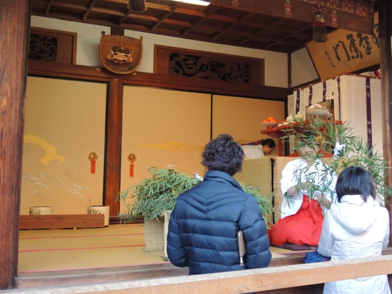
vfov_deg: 35.1
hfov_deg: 45.1
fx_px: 464
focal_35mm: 41
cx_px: 259
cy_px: 132
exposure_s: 1/100
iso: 400
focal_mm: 6.5
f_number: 2
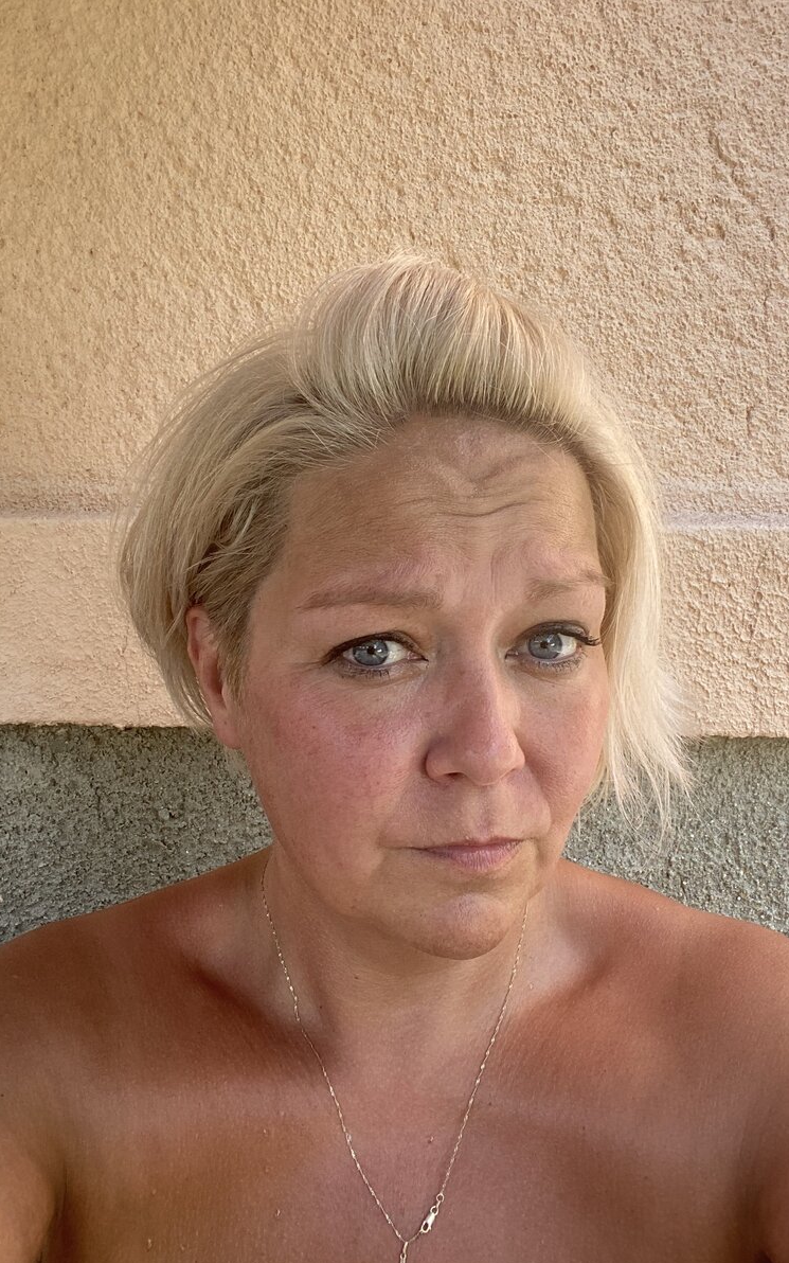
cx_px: 423
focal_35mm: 32
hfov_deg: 39.4
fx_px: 1101
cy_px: 634
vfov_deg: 59.7
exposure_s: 1/122
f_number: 2.2
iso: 40
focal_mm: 2.71
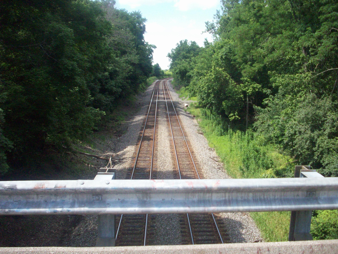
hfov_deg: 50.1
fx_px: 361
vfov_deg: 38.7
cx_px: 169
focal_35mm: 37
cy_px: 127
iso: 200
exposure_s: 1/1060
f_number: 2.8
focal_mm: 6.2
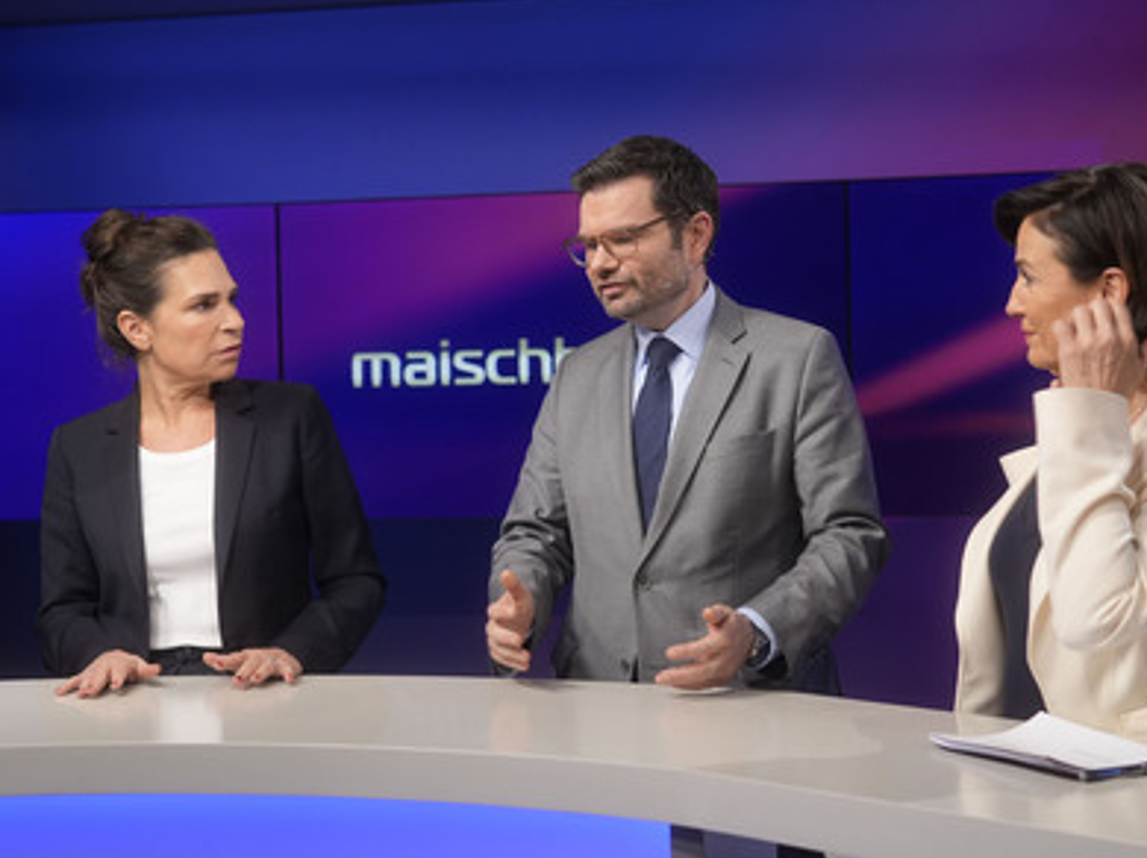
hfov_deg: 38.2
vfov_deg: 29.1
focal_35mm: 50
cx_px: 631
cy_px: 429
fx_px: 1656
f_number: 2.2
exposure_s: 1/200
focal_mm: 30
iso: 640
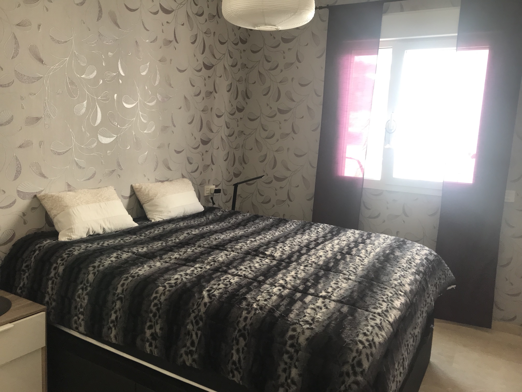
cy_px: 196
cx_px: 261
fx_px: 422
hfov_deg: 63.4
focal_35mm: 28
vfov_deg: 49.7
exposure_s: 1/100
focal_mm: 3.99
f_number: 1.8
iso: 40
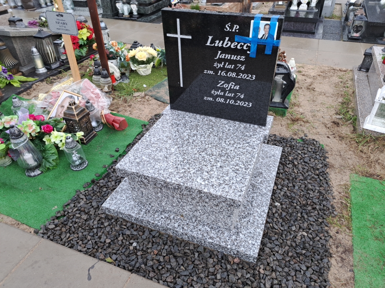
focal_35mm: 24
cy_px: 144
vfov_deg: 56.8
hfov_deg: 71.6
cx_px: 192
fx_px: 267
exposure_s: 1/50
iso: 50
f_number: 1.8
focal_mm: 5.23
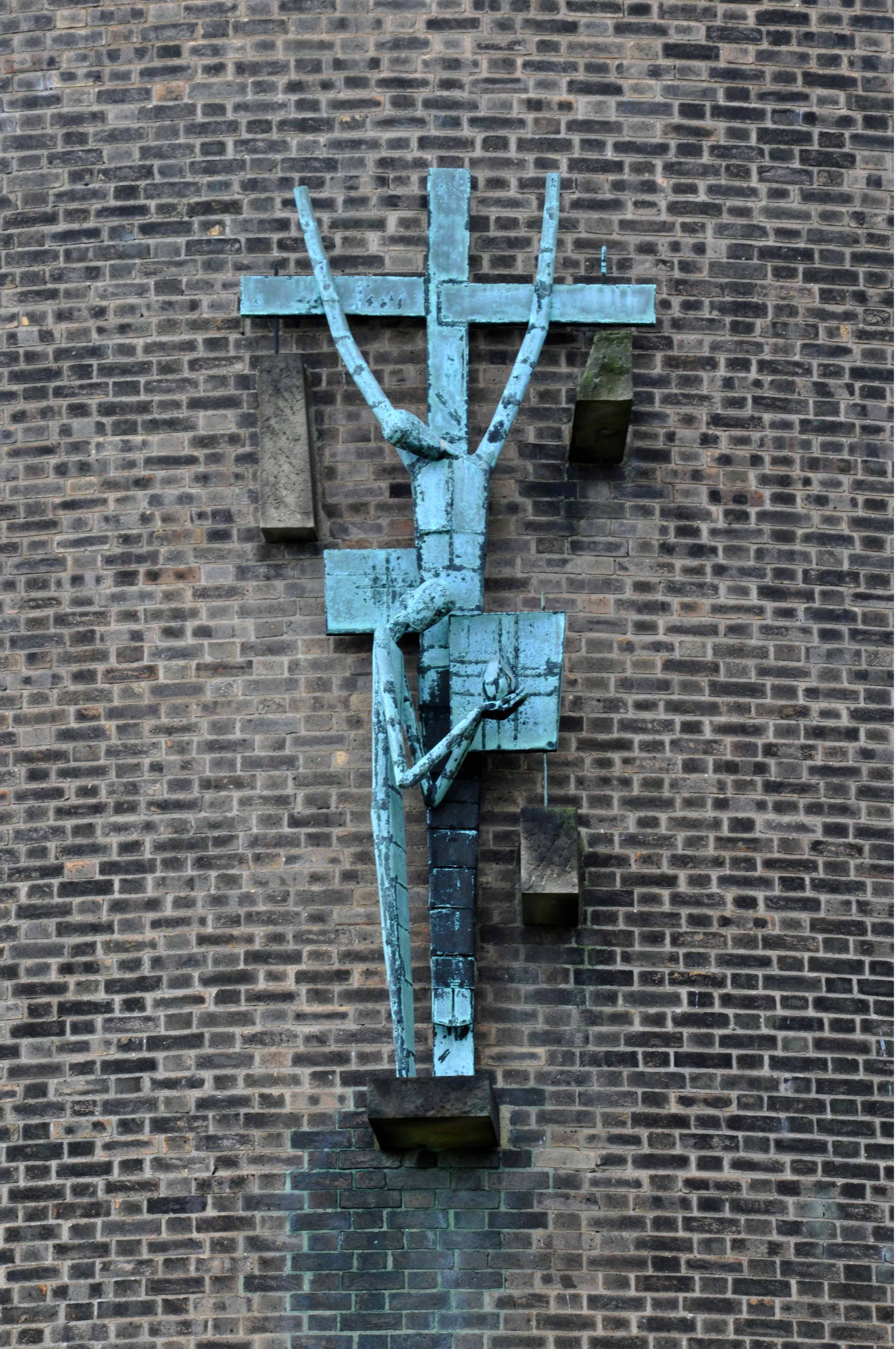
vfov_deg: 17.1
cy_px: 674
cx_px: 448
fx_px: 4491
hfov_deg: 11.4
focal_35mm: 120
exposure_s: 1/60
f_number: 16
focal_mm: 80
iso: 800
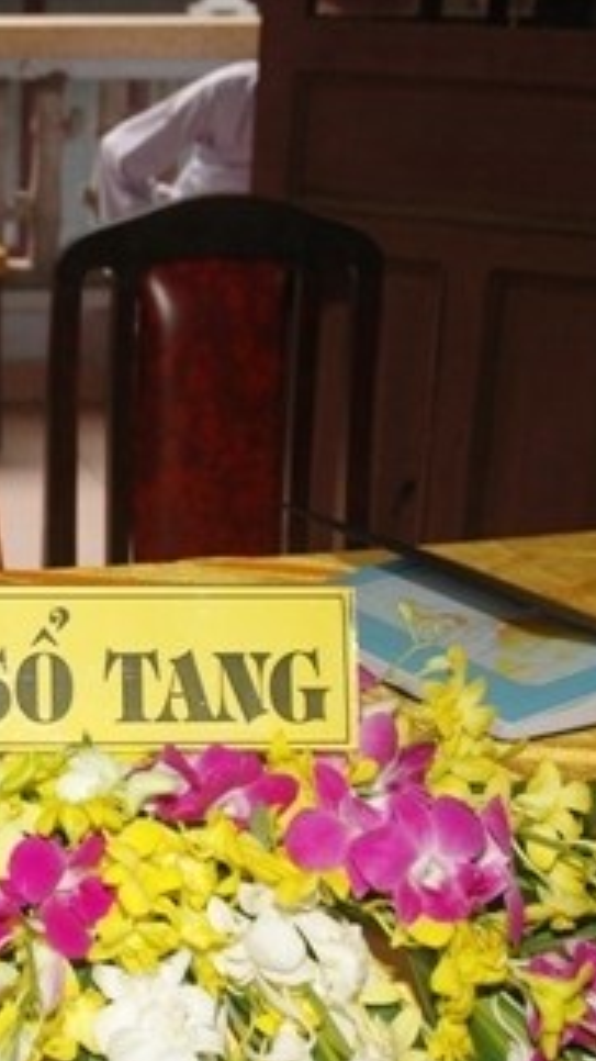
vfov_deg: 27.2
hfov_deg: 14.7
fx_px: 2194
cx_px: -217
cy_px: 550
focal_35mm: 78
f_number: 4
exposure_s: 1/60
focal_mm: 25
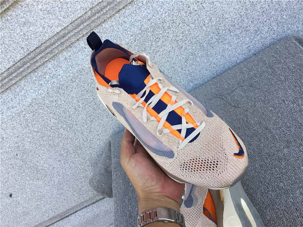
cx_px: 152
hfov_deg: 58.4
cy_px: 114
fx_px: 271
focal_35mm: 31
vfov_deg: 45.4
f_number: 2.4
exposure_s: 1/151
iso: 25
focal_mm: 3.3
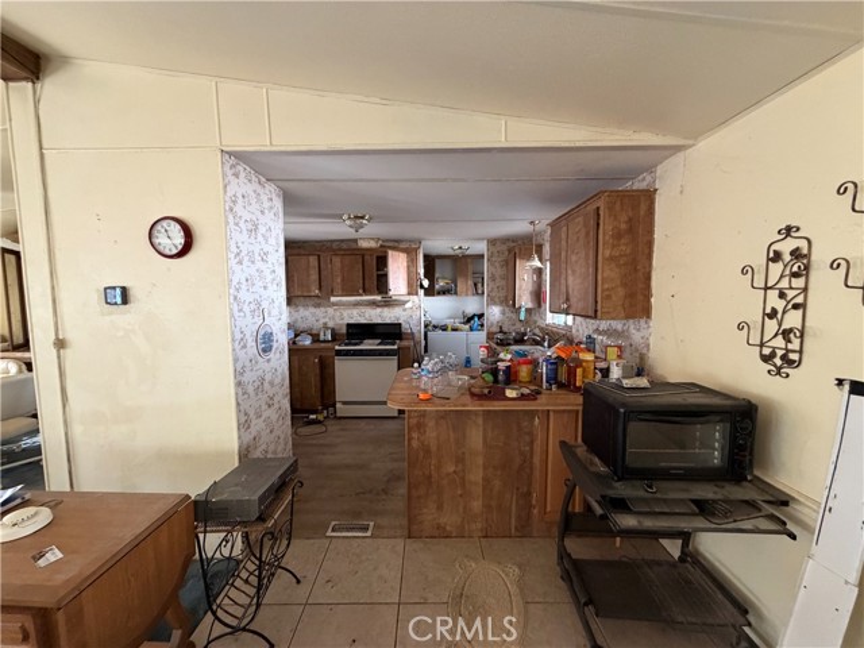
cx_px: 432
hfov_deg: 102.1
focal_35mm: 14
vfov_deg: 85.7
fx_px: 349
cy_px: 324
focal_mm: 2.22
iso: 400
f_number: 2.2
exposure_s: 1/60
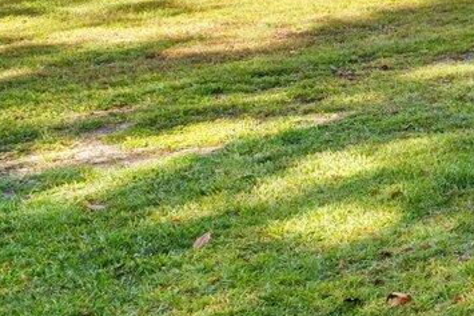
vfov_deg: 12.8
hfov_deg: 13.3
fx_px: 1291
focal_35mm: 98
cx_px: 1227
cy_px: -239
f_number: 9
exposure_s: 1/320
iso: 400
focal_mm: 17
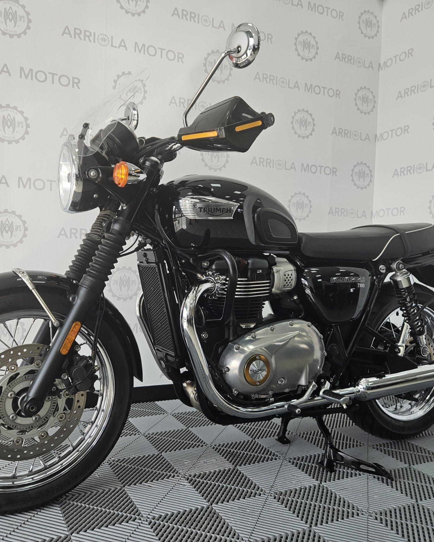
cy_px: 271
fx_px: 482
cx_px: 199
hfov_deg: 48.5
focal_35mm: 30
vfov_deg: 58.8
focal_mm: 5.4
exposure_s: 1/180
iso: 40
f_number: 1.8
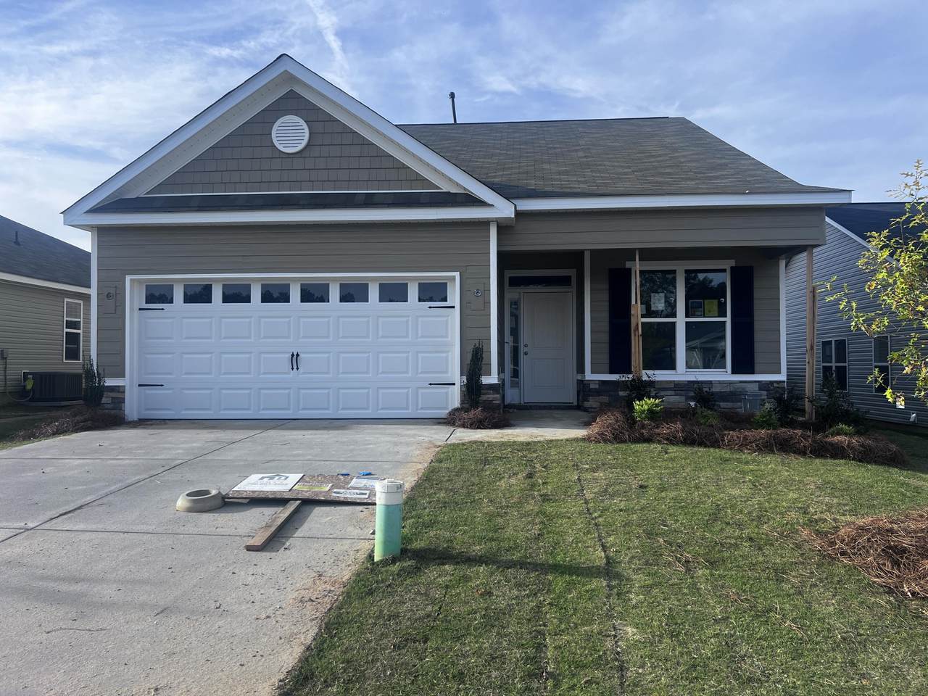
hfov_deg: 67.3
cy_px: 348
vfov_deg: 53.1
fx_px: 697
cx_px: 464
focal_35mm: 26
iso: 50
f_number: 1.5
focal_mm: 5.7
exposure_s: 1/2571
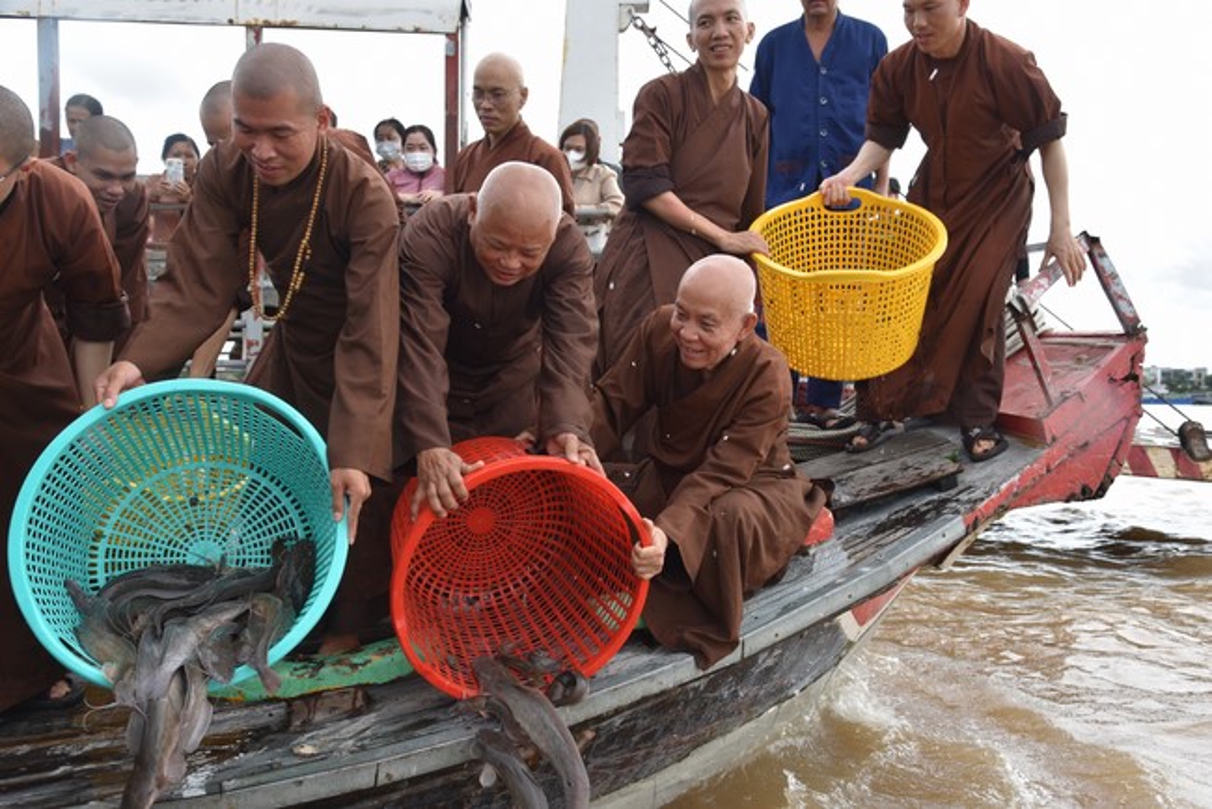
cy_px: 404
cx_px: 606
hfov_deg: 58.7
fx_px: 1078
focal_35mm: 32
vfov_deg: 41.2
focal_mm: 32
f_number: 8
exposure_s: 1/250
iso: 400
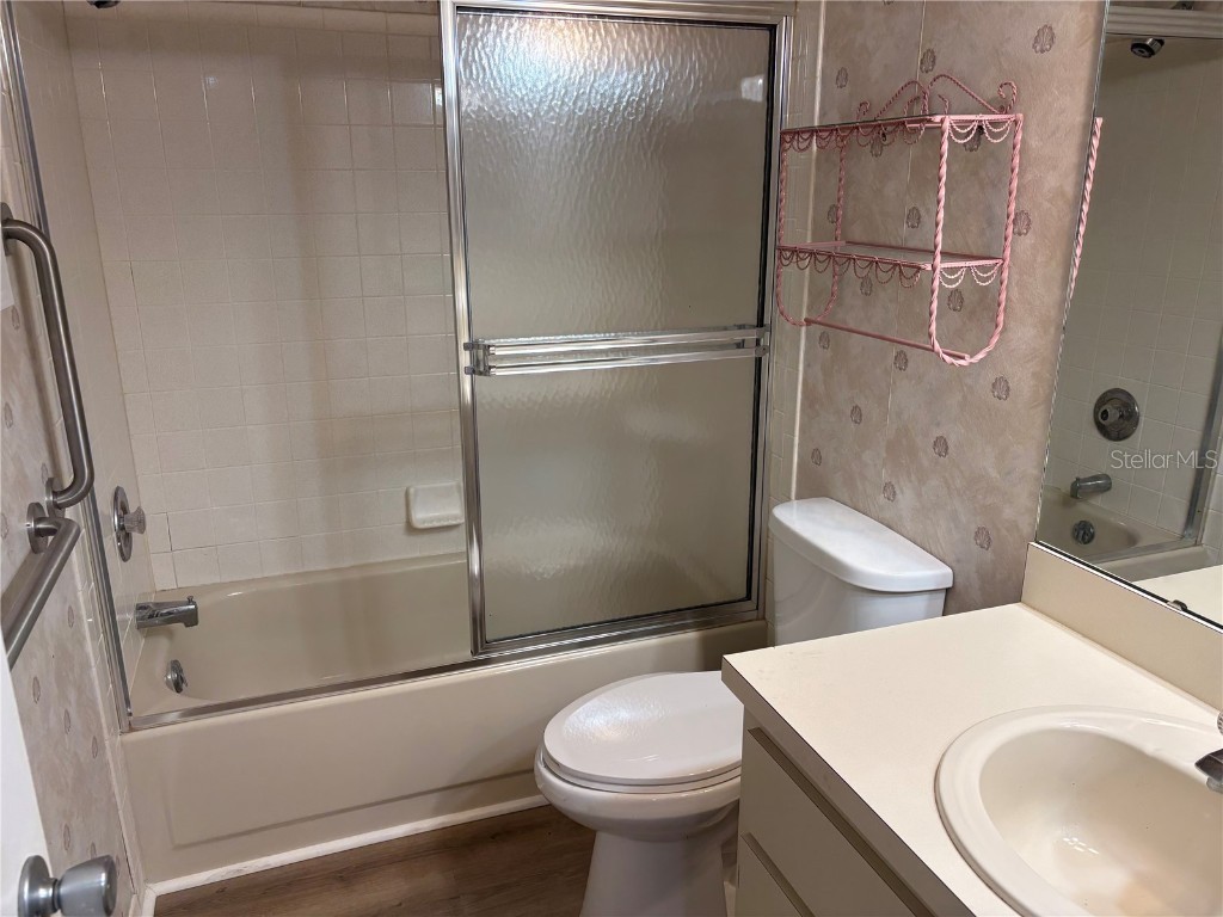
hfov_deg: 67.3
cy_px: 458
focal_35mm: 26
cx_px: 612
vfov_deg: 53.1
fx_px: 919
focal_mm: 5.96
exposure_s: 1/120
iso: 125
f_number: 1.6
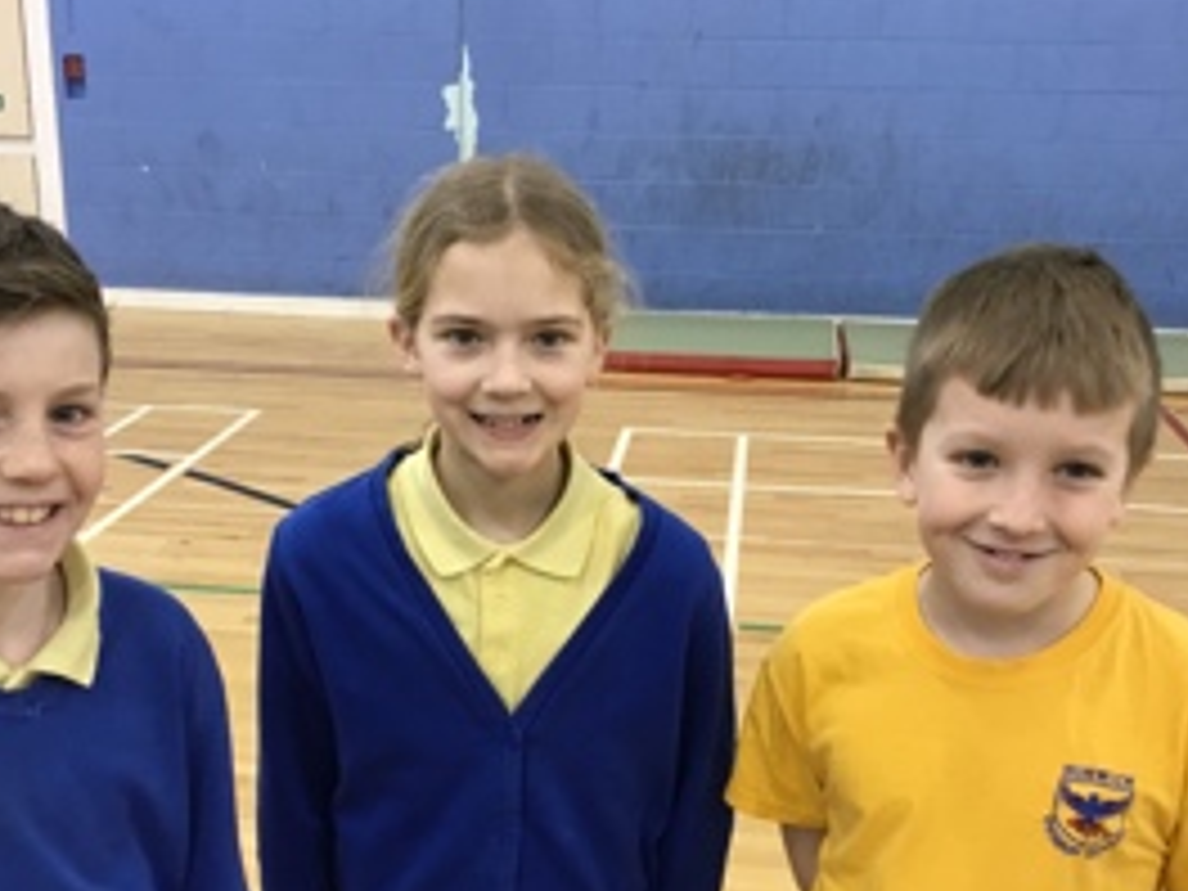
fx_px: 1613
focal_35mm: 47
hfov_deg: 40.3
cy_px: 648
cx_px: 486
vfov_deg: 30.5
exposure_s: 1/33
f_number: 2.4
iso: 125
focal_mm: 3.3
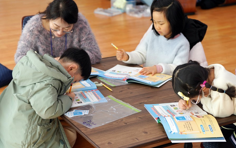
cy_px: 74
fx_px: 463
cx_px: 119
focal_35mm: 72
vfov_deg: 18.1
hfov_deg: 28.6
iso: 400
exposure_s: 1/160
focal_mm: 70
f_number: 4
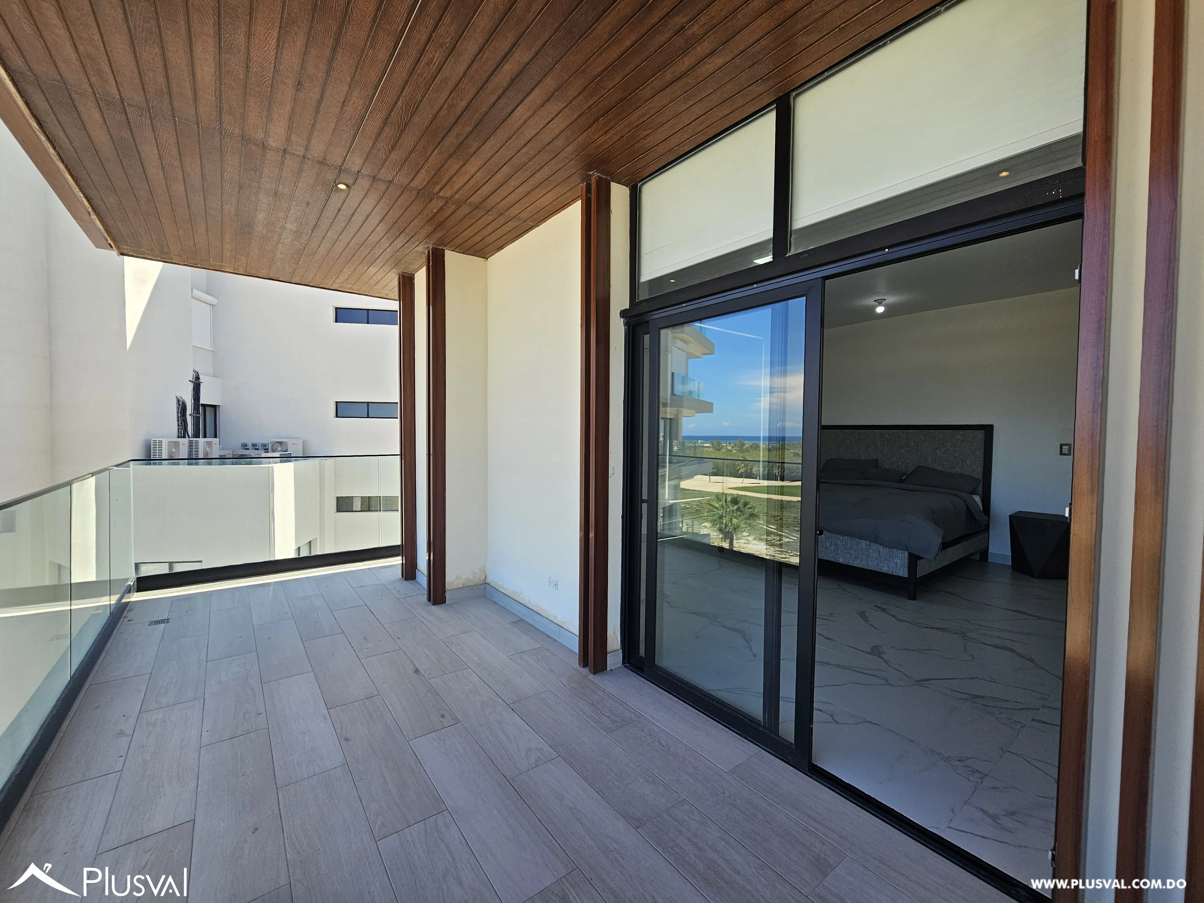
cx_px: 602
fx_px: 452
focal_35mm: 13
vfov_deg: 89.9
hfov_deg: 106.2
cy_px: 452
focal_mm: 2.2
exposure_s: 1/457
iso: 50
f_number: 2.2
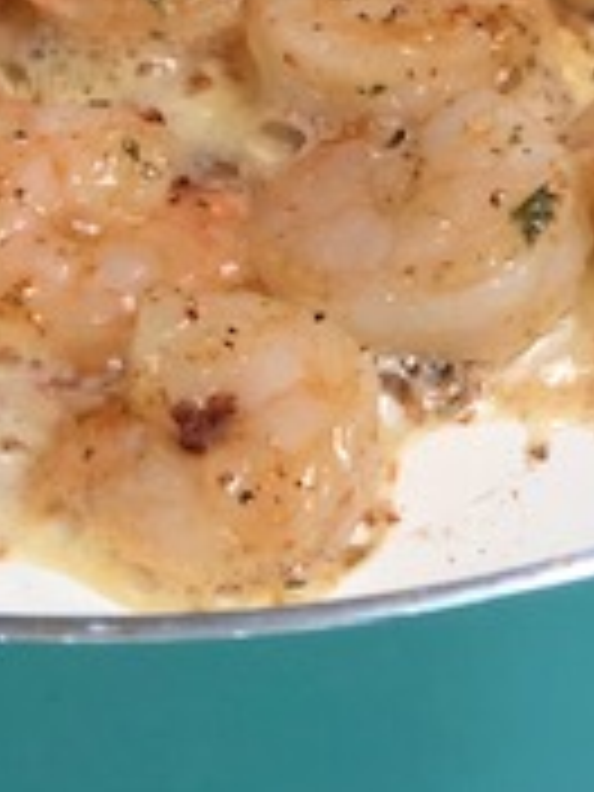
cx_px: 212
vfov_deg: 10.3
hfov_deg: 7.9
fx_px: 4324
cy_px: -126
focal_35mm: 189
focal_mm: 6
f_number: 2.4
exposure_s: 1/40
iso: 80
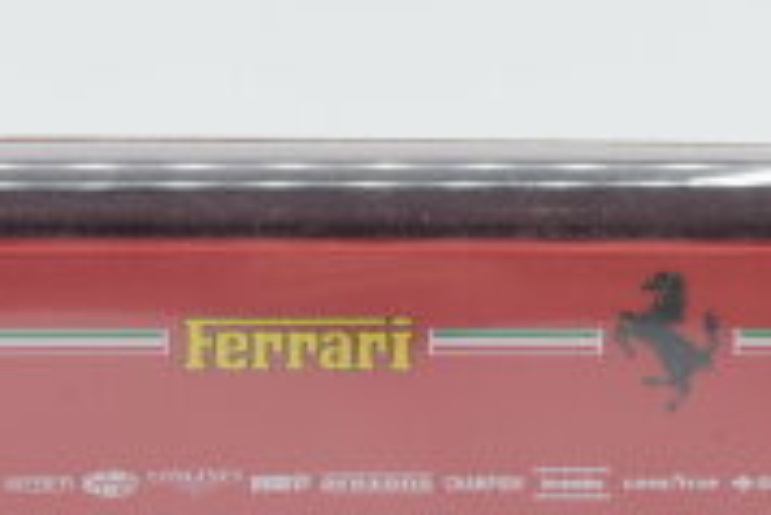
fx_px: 3787
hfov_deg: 11.6
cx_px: 173
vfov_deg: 7.8
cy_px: 379
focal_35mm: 177
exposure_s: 1/125
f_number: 8
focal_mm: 35
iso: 320
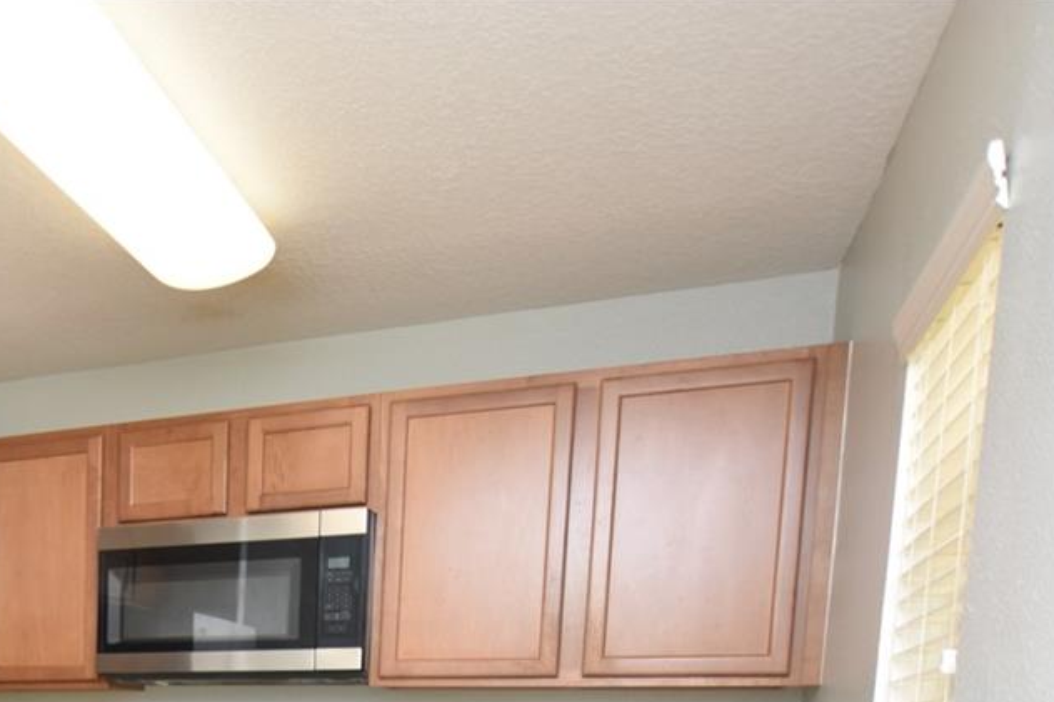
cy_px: 882
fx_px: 1112
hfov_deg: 43.7
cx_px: 8
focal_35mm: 38
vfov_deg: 29.2
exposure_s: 1/60
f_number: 4
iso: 200
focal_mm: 10
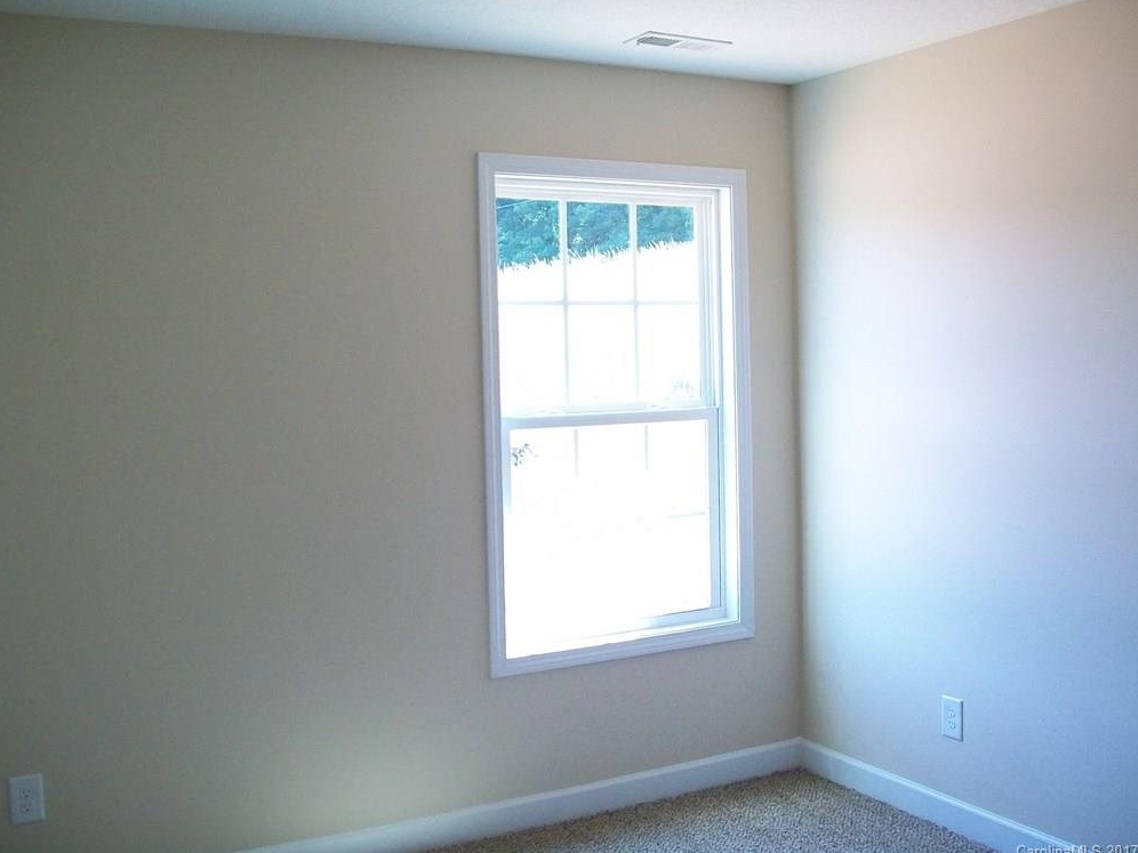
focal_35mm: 37
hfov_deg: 50.1
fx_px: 1216
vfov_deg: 38.7
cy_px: 424
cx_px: 562
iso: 160
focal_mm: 6
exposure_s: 1/60
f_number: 2.7
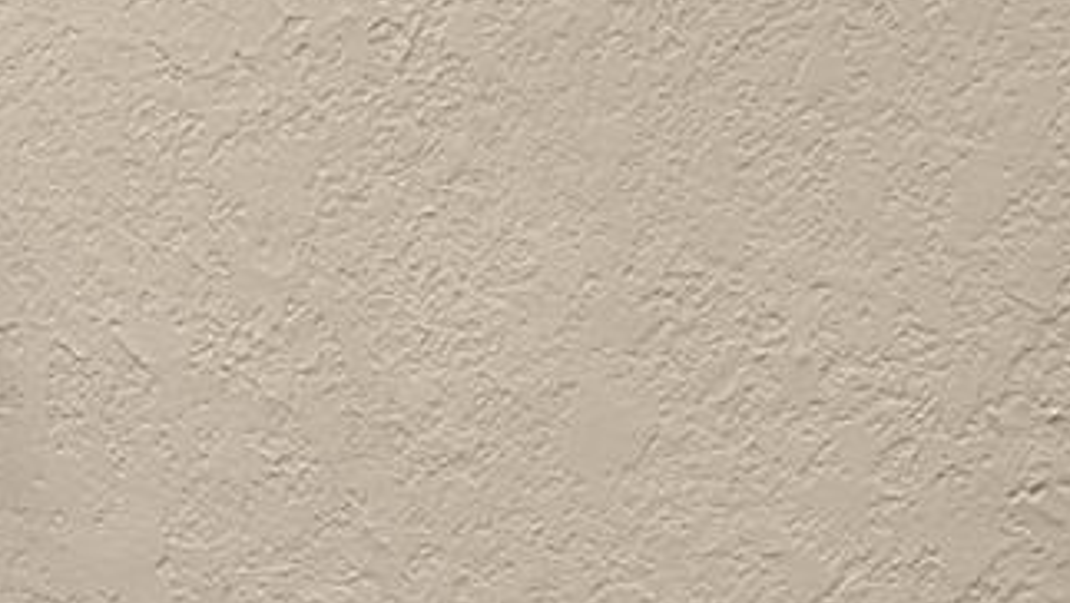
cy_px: 542
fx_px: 2640
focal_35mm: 93
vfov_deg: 12.9
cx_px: 129
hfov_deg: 22.4
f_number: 10
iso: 400
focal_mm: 14
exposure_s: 1/4
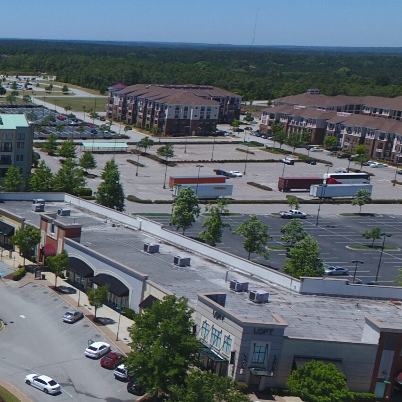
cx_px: -146
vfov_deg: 32.2
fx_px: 696
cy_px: 200
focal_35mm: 53
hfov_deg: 26.4
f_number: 2.8
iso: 100
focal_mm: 3.61
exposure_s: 1/1337
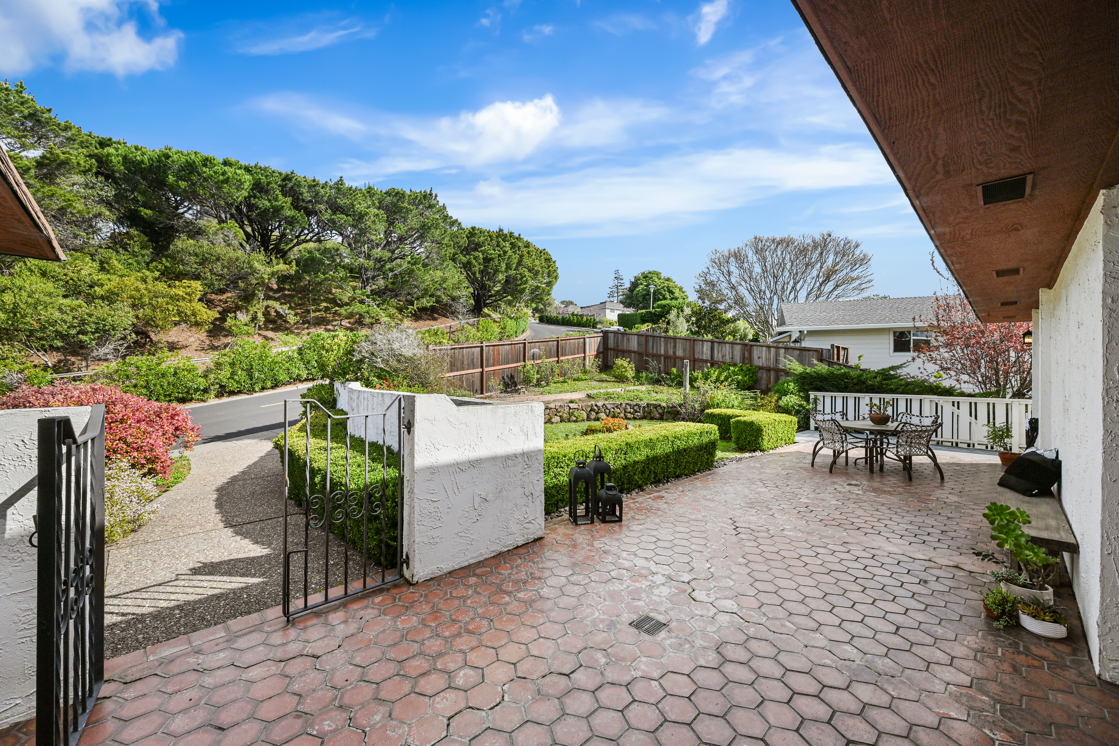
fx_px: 435
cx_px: 560
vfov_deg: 81.2
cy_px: 373
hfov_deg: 104.2
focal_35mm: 14
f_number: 9
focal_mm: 14
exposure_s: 1/1600
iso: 800
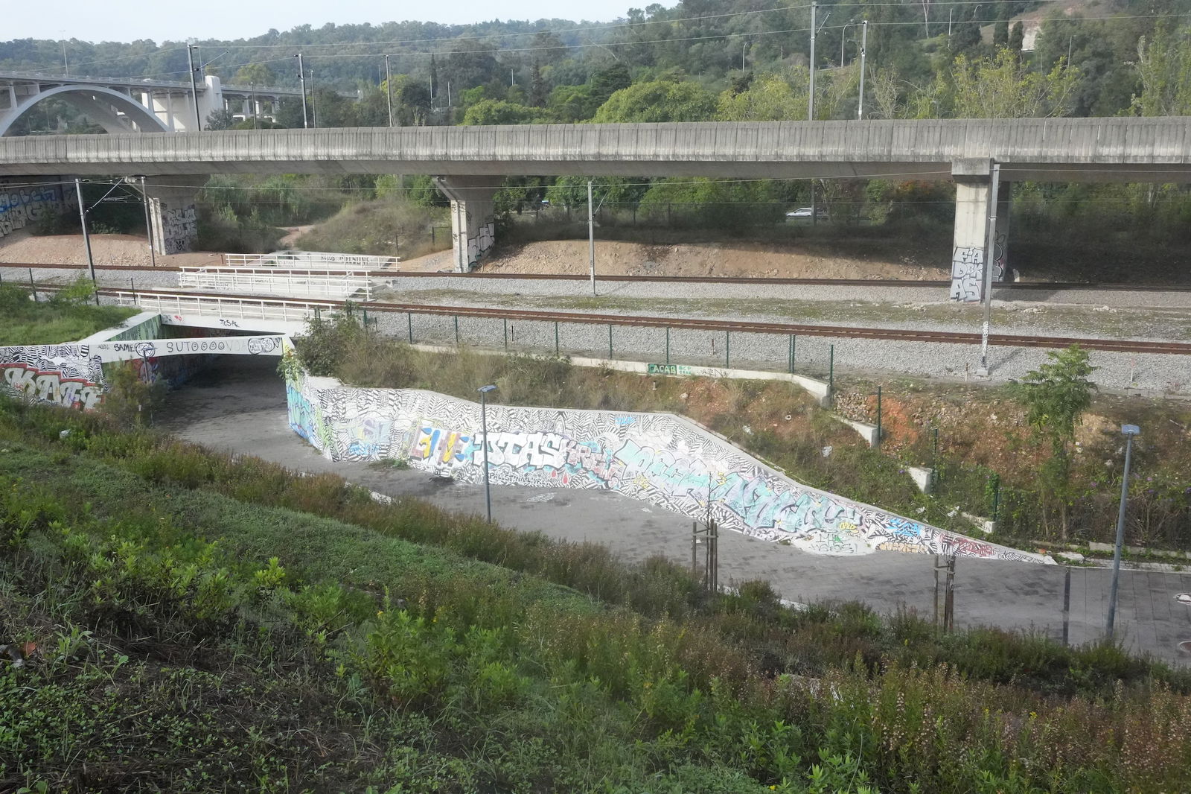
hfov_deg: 59.5
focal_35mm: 32
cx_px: 596
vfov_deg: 41.7
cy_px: 397
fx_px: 1042
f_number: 11
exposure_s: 1/3200
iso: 6400
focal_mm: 21
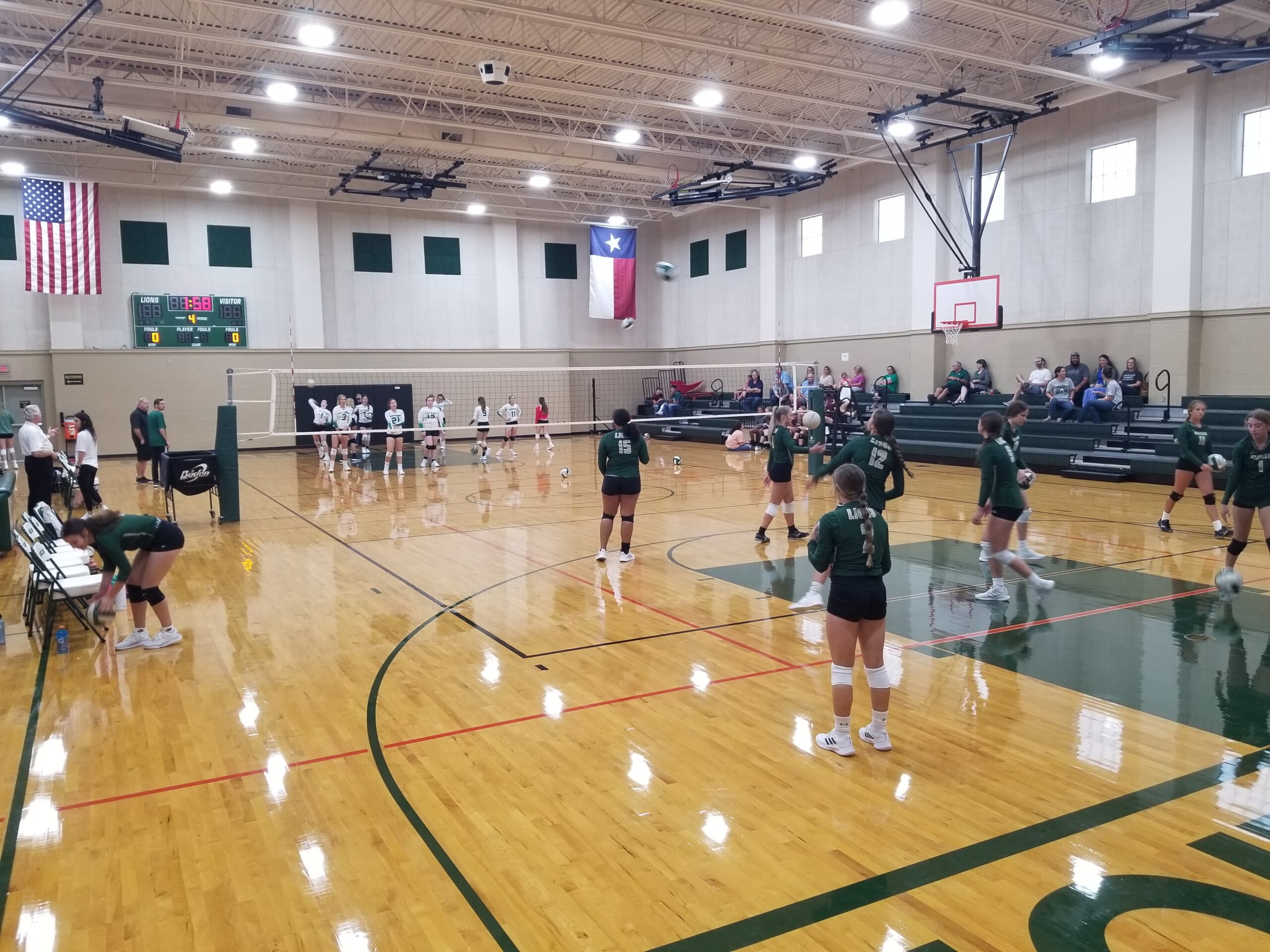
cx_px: 635
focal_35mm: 26
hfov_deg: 67.3
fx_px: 954
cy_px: 476
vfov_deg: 53.1
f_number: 1.7
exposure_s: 1/60
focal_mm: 4.25
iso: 80
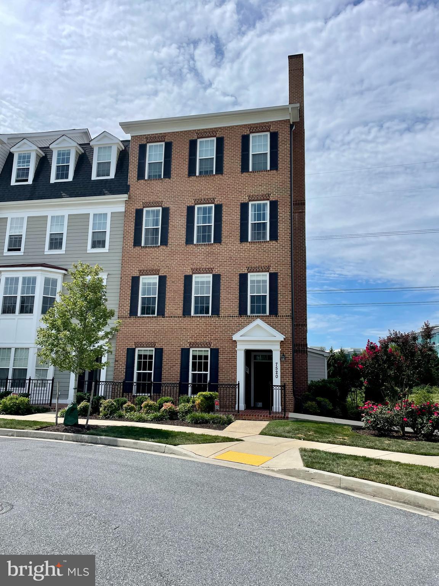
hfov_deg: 53.1
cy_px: 293
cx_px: 220
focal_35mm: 26
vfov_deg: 67.3
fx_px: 440
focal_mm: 4.2
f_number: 1.6
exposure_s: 1/6494
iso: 32
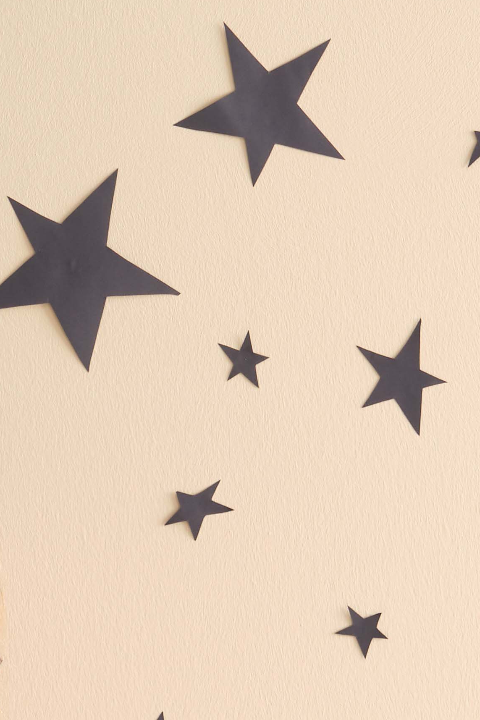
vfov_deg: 11.9
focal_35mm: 170
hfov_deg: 8.0
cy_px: 813
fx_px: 3400
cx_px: -128
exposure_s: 1/160
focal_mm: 32.1
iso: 200
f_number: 9
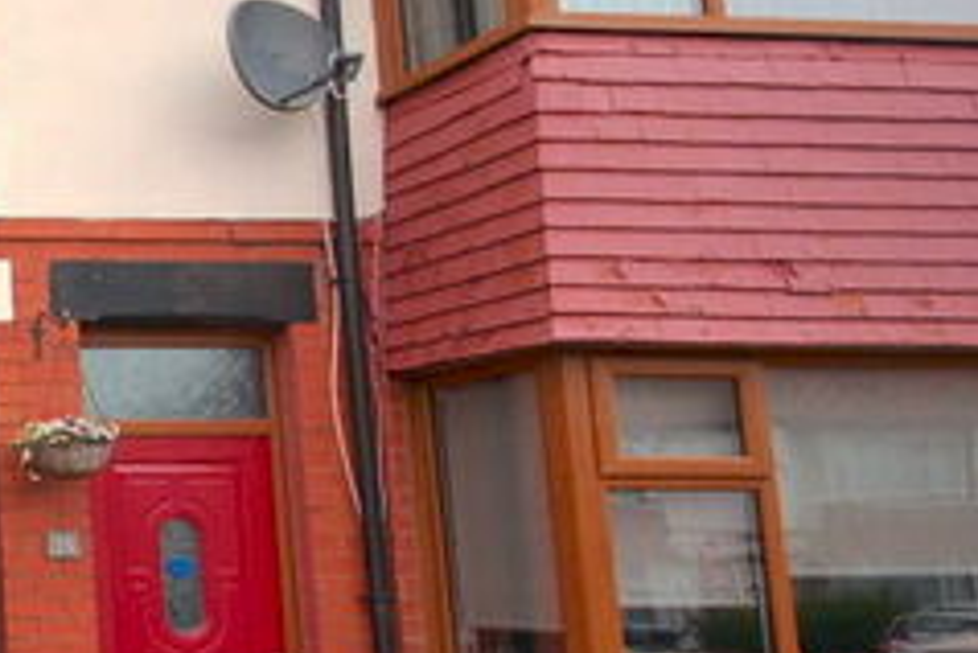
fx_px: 1196
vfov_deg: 30.5
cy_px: 382
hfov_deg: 30.7
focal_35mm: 44
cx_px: -394
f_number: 6.3
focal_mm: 10
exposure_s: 1/160
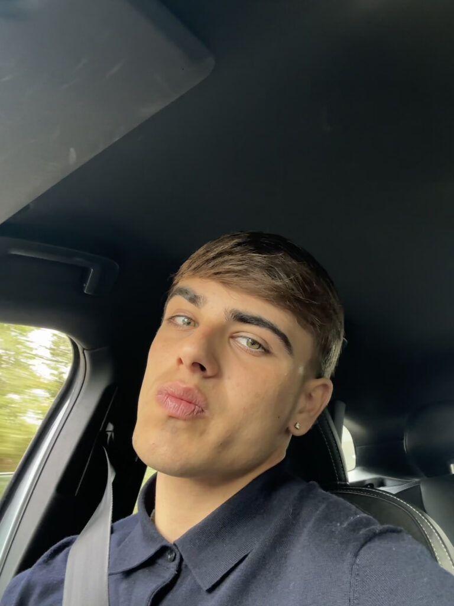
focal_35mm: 30
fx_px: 525
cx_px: 227
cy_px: 303
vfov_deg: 60.0
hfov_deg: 46.8
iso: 80
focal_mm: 2.69
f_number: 1.9
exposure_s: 1/60
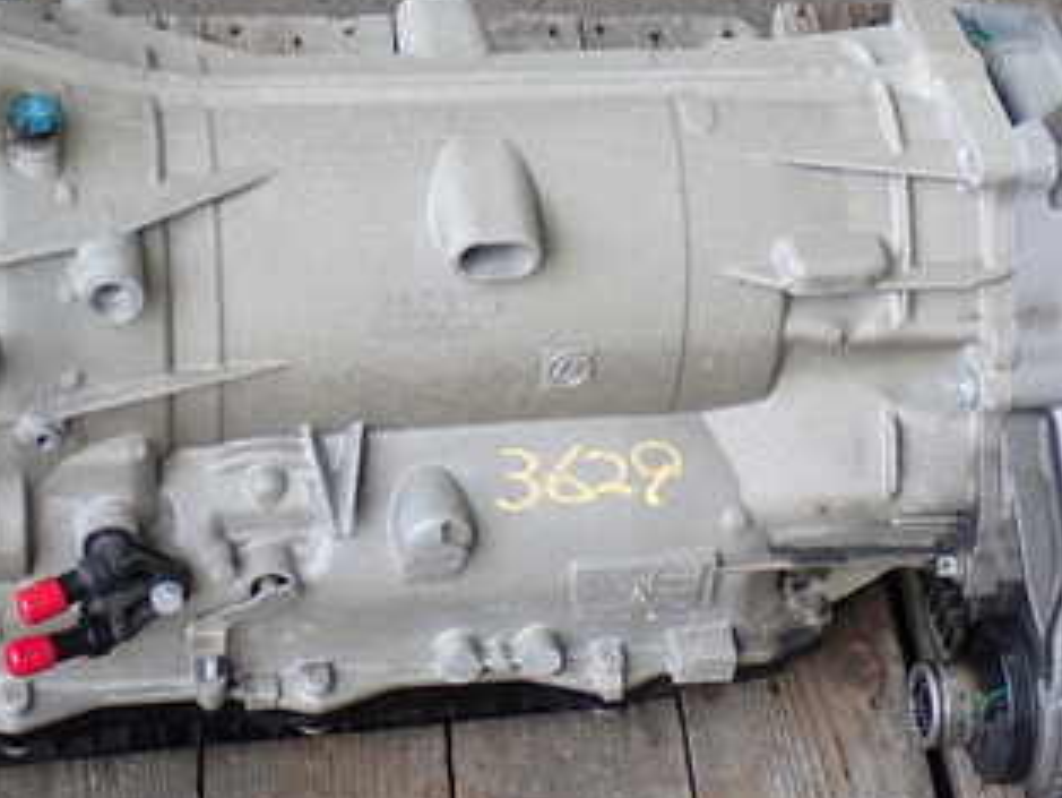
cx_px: 455
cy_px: 360
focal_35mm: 90
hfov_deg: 21.7
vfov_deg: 16.4
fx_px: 2762
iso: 200
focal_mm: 8.4
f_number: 3.1
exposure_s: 1/100
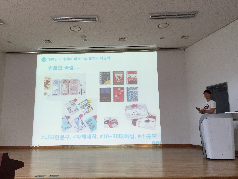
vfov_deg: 48.2
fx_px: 199
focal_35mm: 29
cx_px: 119
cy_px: 90
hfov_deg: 61.7
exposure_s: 1/30
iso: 50
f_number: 2.2
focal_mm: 4.15
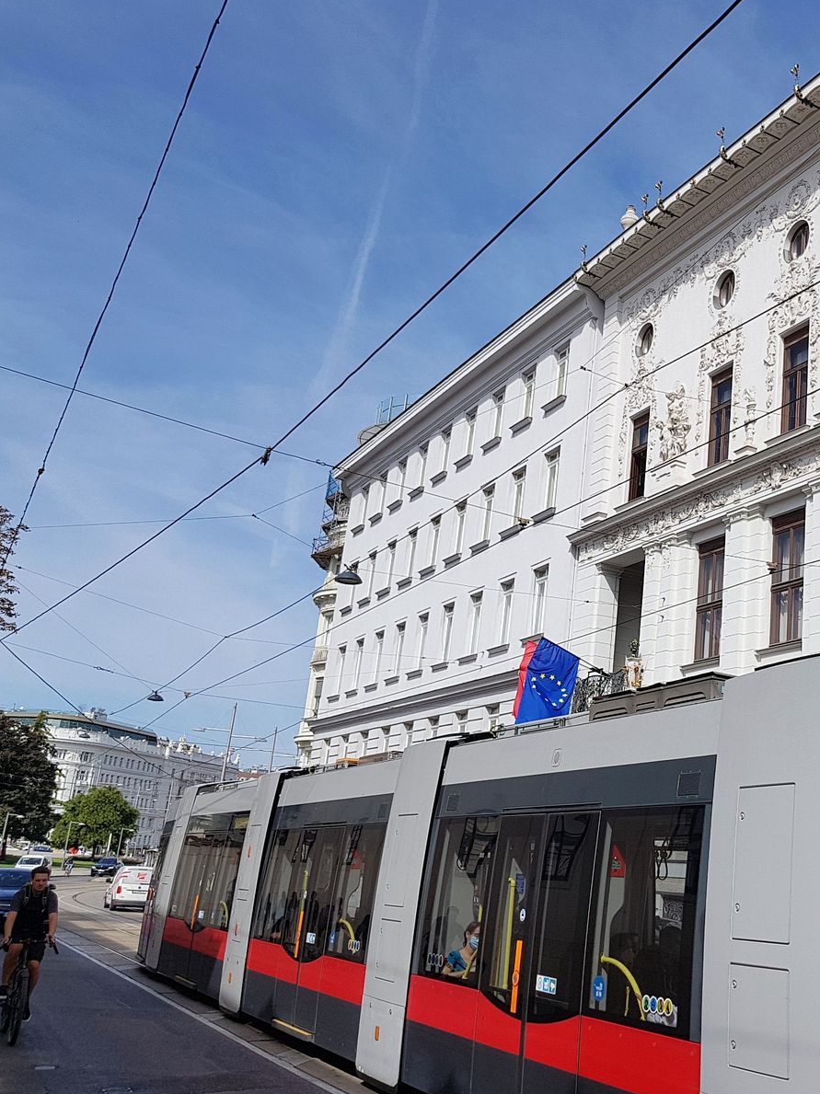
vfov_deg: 52.6
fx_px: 1106
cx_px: 684
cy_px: 547
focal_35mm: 35
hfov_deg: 38.7
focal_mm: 4.2
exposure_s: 1/3144
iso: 50
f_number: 1.7
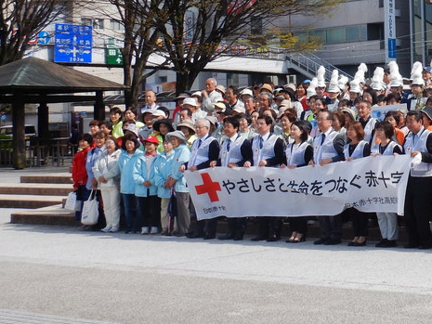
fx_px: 986
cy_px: 92
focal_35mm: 79
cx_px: 454
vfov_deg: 18.6
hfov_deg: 23.4
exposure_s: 1/1000
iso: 125
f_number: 4.2
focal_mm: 6.1
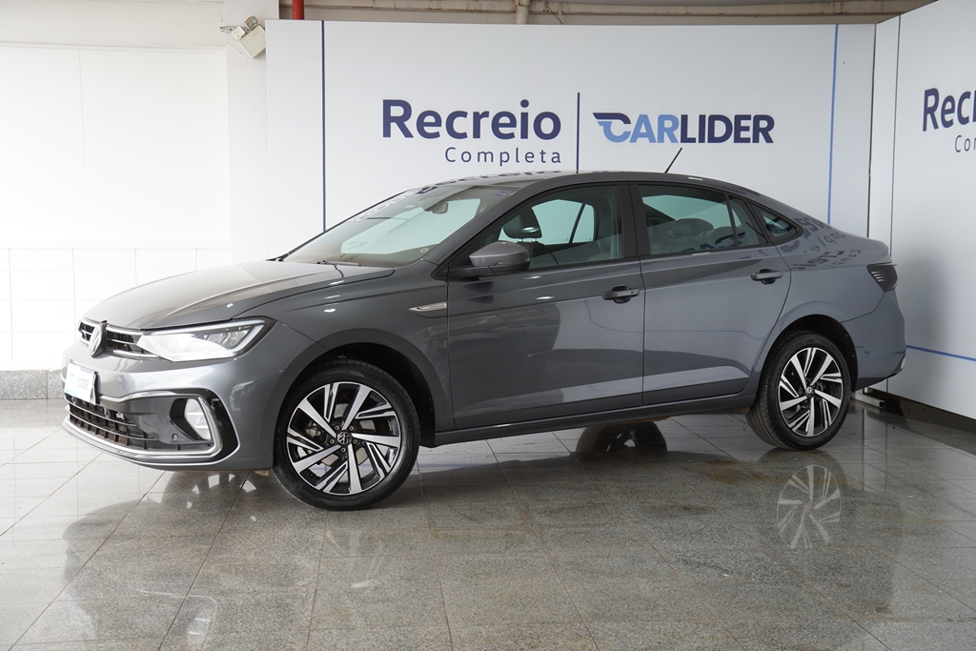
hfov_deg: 43.6
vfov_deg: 29.9
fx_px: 1220
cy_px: 326
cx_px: 488
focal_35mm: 45
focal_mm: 30
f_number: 4.5
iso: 100
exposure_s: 1/80
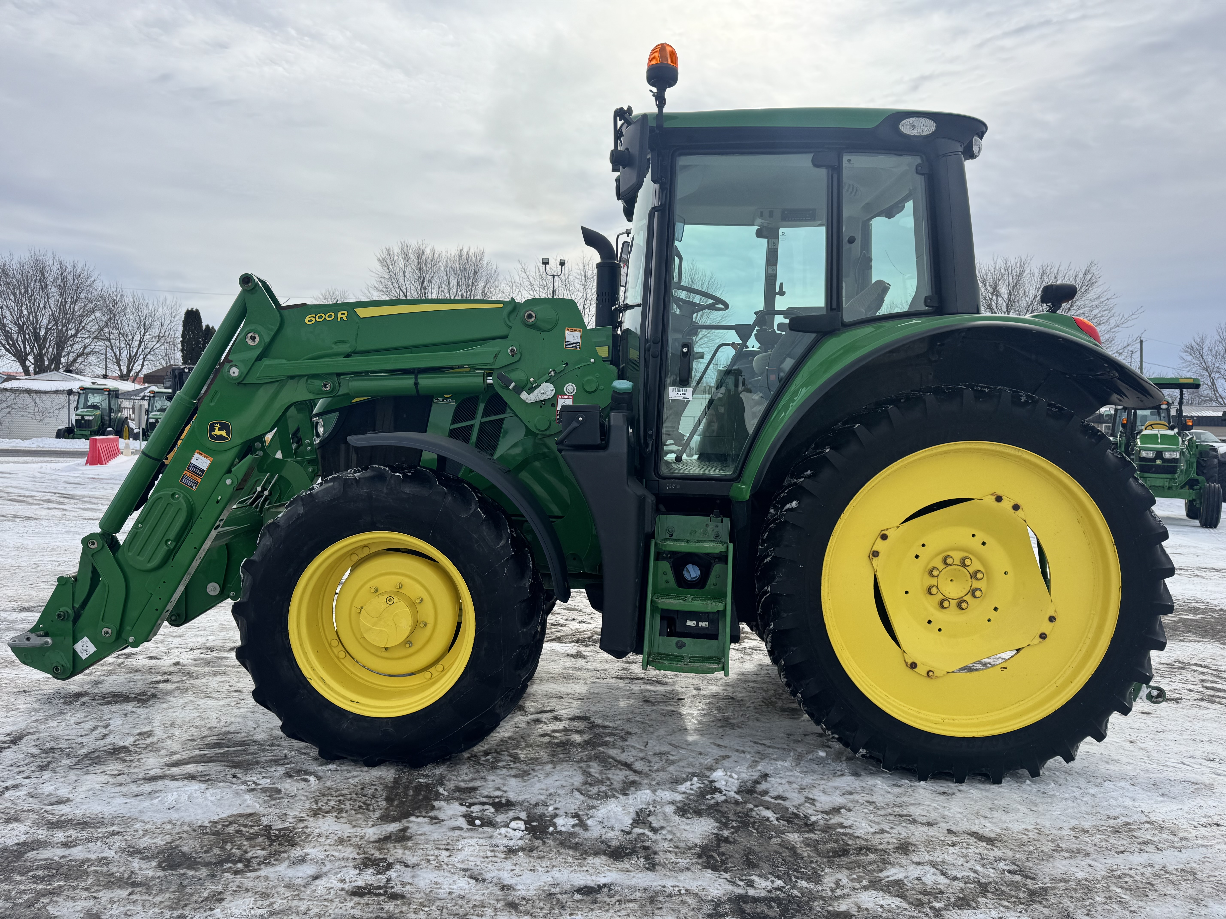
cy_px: 460
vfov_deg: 56.8
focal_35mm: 24
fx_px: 850
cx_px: 613
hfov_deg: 71.6
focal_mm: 6.76
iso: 80
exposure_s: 1/6410
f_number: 1.78
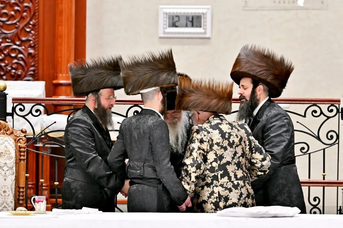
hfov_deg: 9.2
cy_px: 114
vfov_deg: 6.1
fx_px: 2143
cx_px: 172
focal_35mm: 225
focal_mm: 150
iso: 320
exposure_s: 1/400
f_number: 2.8
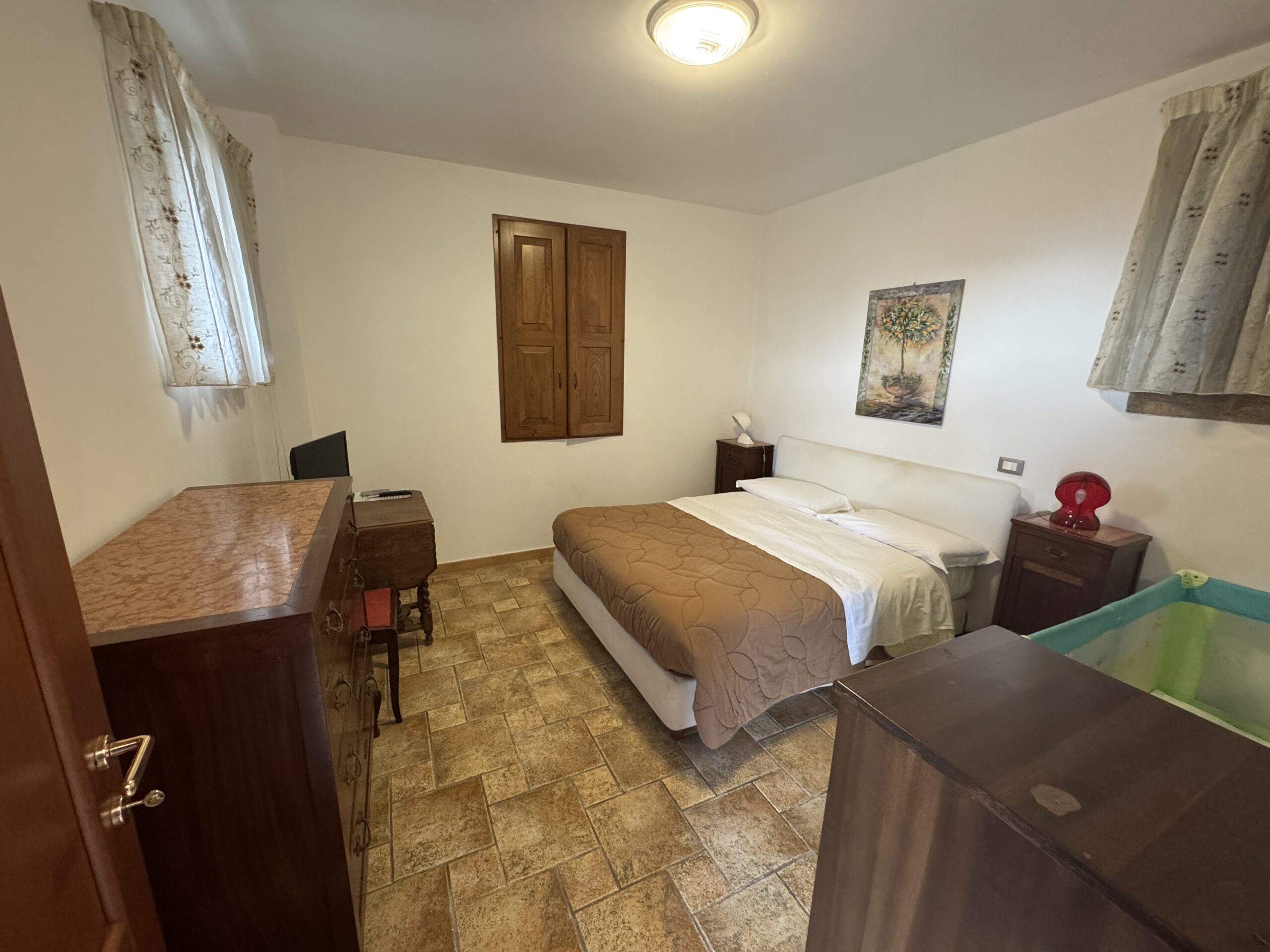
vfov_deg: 85.7
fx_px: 514
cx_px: 635
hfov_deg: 102.1
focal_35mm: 14
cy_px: 476
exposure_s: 1/50
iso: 320
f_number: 2.2
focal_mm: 2.22
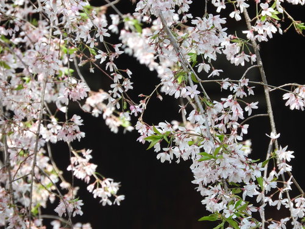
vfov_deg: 2.5
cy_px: 114
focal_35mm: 600
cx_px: 152
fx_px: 5287
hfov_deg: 3.3
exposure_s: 1/250
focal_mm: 107.5
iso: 125
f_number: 5.6
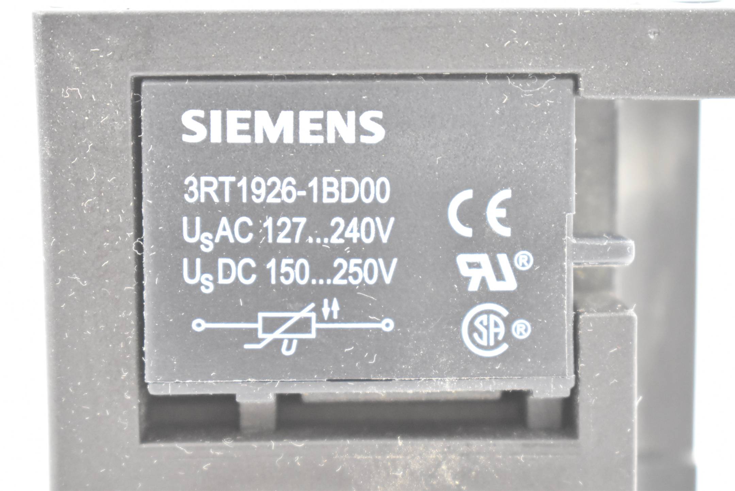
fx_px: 1686
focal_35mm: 82
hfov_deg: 24.6
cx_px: 368
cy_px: 246
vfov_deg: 16.6
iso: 7200
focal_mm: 55
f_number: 5.6
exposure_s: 1/100
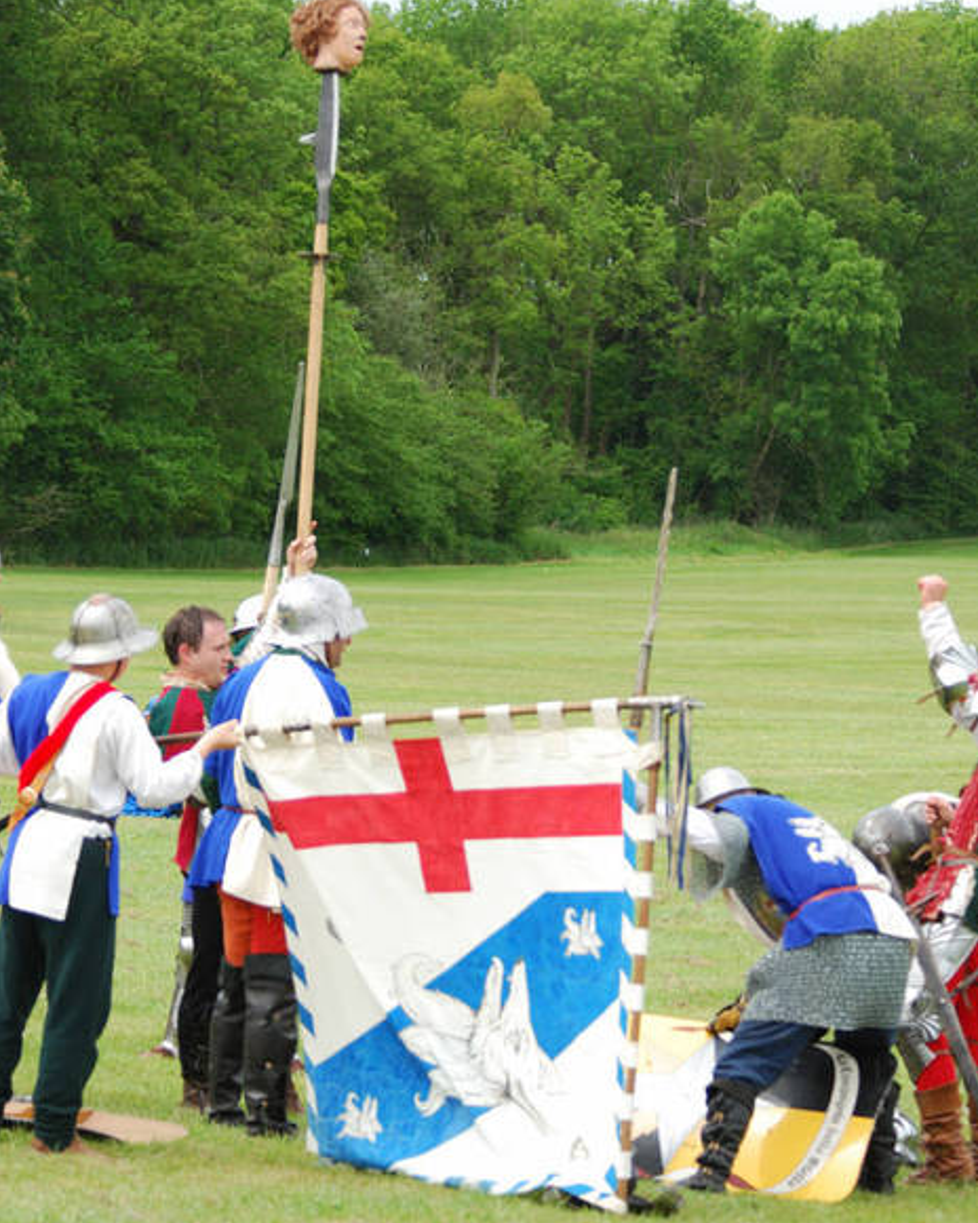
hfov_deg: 9.1
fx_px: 6151
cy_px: 580
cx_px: 491
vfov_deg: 11.4
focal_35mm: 170
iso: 220
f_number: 4.8
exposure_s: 1/500
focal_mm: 100
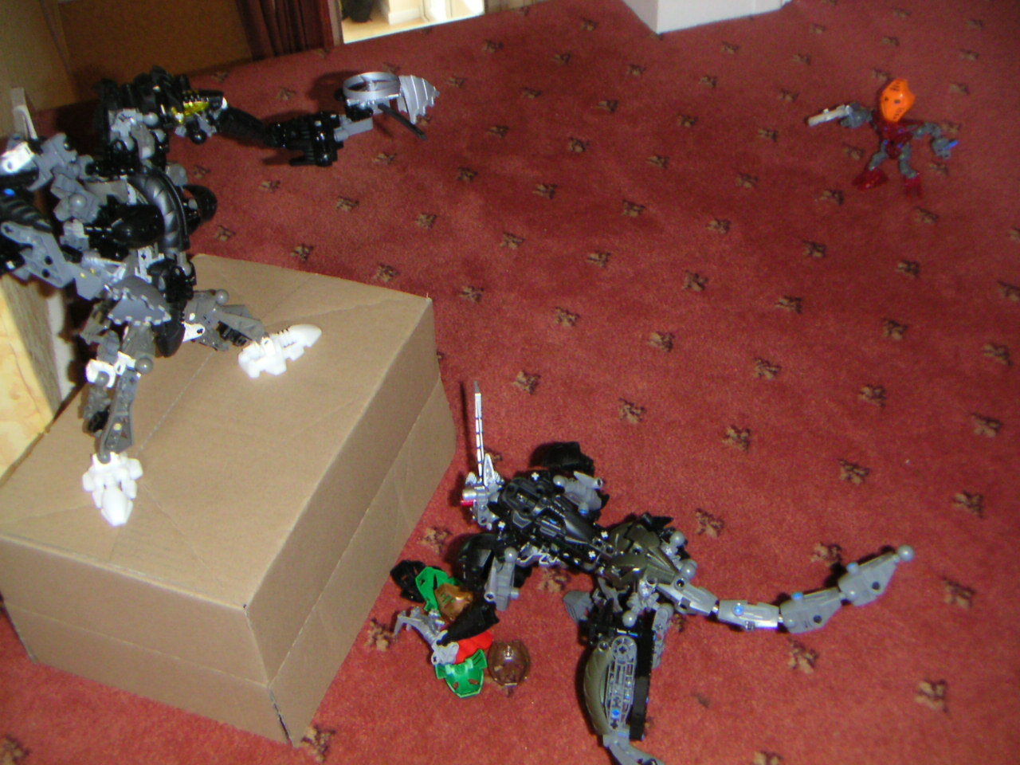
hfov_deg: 47.9
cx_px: 510
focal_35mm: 39
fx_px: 1149
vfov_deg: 36.8
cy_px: 382
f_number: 2.9
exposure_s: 1/45
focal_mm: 5.1
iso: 200
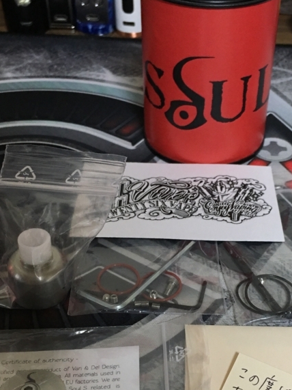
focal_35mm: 52
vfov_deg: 36.6
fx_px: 585
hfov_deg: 27.9
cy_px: 240
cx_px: 189
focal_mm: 4.15
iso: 64
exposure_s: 1/15
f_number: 2.2
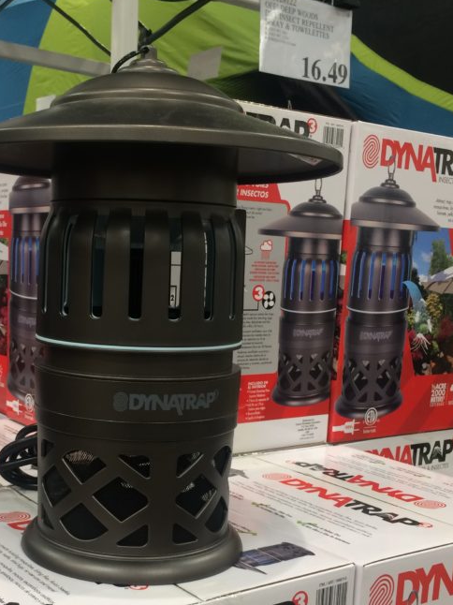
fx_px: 803
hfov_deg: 31.1
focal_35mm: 46
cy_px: 380
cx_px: 131
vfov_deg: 40.9
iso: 50
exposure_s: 1/30
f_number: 2.2
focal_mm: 4.15
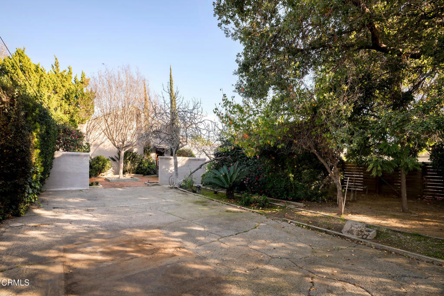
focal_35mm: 24
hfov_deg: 73.7
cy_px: 148
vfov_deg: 53.1
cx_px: 222
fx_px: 296
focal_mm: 24
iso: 64
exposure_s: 1/30
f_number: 10
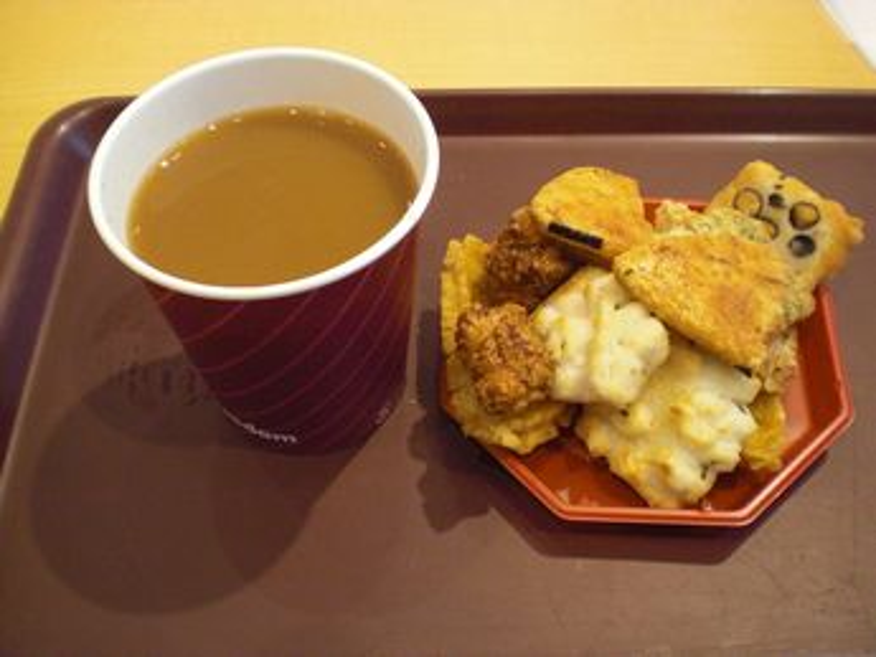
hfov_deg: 49.0
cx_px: 438
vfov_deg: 37.7
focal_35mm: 38
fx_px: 962
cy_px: 328
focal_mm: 6.3
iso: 400
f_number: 3.1
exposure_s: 1/125
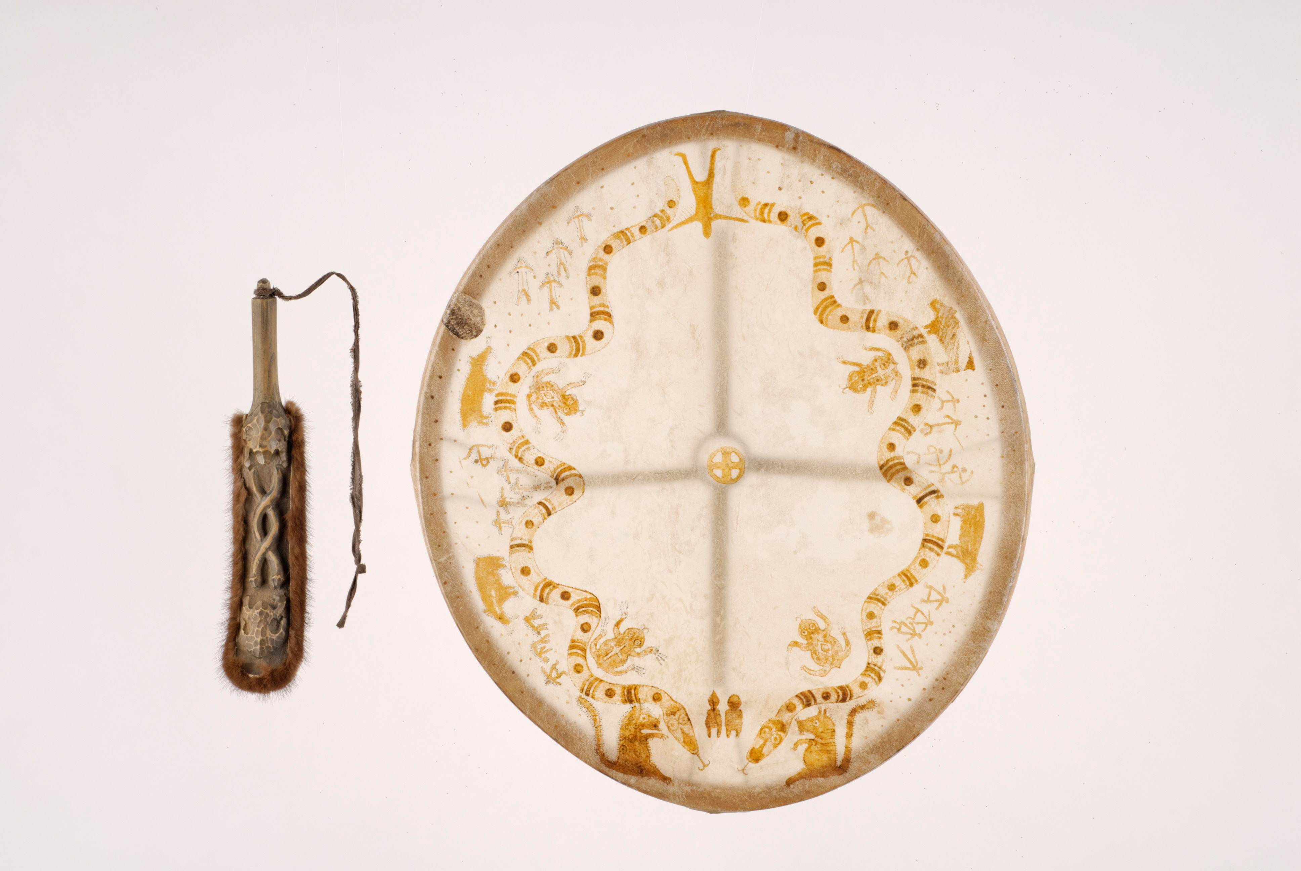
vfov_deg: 15.2
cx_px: 650
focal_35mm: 90
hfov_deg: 22.6
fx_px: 3256
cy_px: 436
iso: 100
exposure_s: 1/125
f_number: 13
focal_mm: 60
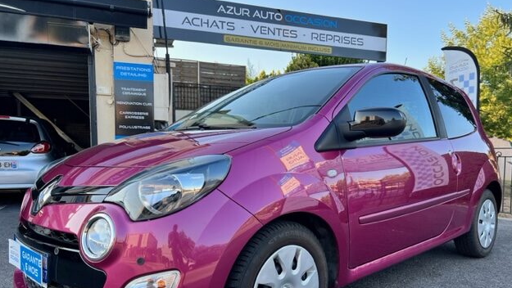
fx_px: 394
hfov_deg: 66.0
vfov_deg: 39.9
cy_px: 185
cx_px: 261
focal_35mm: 29
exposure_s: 1/401
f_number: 1.5
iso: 50
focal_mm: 5.7
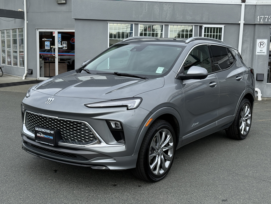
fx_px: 376
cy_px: 102
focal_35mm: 48
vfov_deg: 30.3
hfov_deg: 39.7
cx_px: 136
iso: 64
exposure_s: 1/2273
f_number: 1.78
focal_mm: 6.76
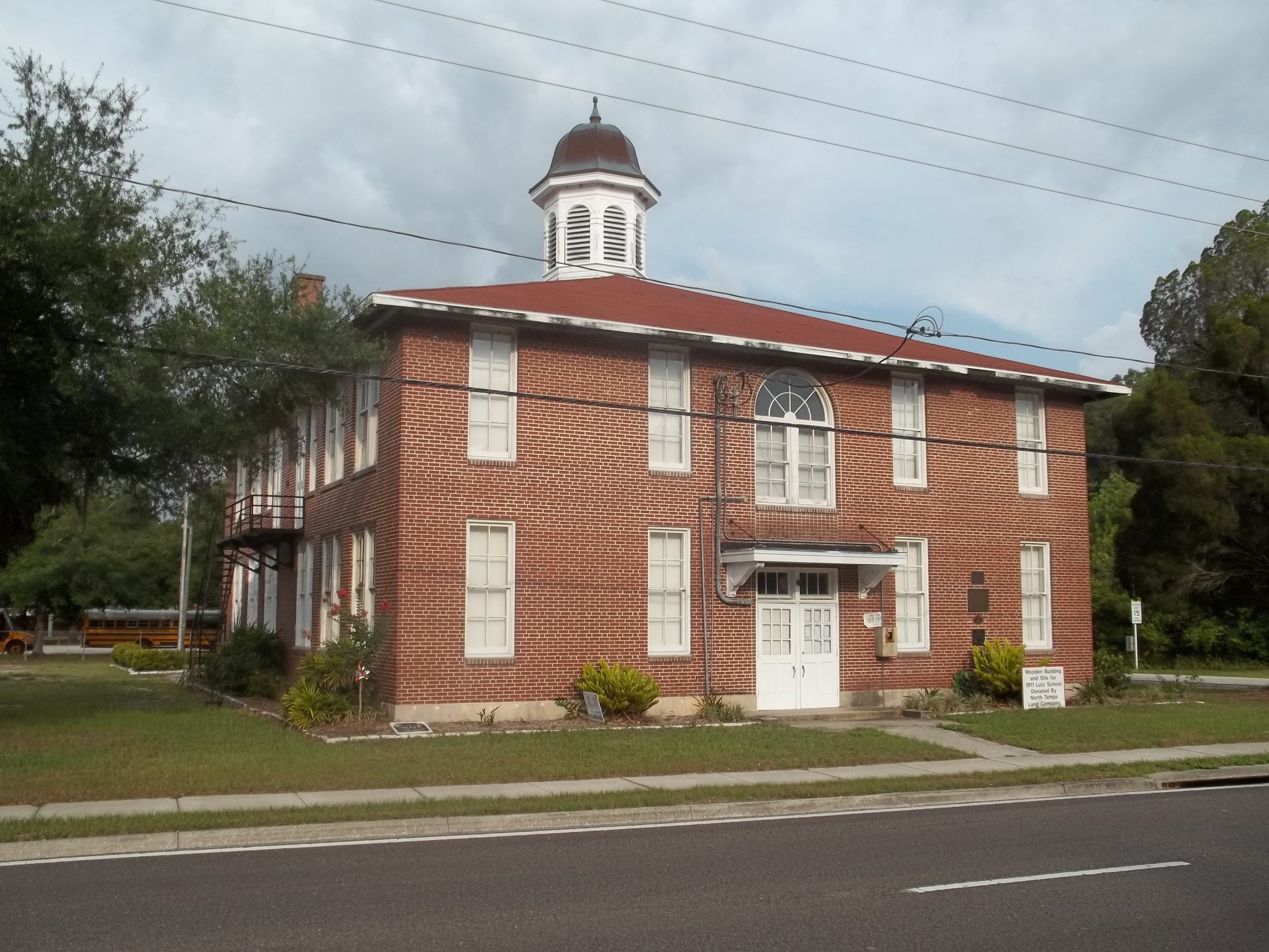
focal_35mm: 33
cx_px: 634
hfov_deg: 55.4
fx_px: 1210
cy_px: 476
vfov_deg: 42.9
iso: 64
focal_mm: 5.9
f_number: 8
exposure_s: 1/100
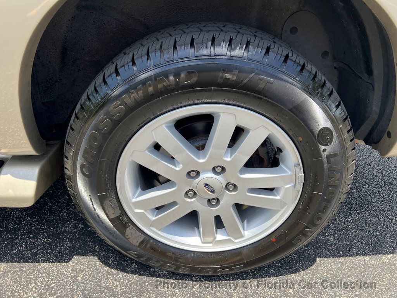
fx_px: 298
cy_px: 149
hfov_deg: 67.3
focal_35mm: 26
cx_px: 198
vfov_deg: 53.1
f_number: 1.5
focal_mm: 5.7
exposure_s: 1/840
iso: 50
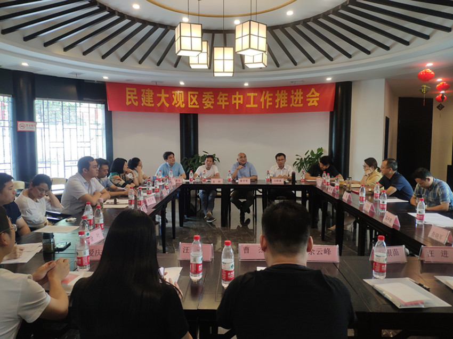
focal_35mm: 21
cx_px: 226
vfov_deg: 63.4
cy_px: 170
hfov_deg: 79.0
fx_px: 275
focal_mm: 4.22
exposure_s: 1/50
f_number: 1.8
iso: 131
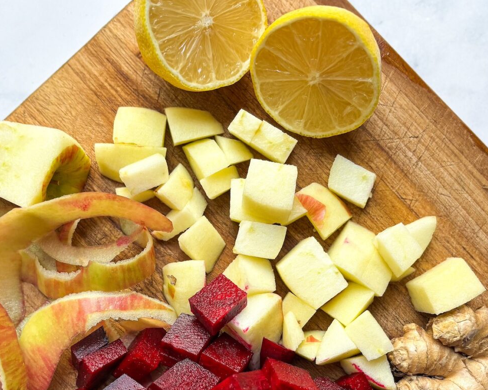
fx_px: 592
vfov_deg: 35.7
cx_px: 239
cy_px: 287
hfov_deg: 44.8
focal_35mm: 41
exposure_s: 1/120
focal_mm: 5.96
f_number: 1.6
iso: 50
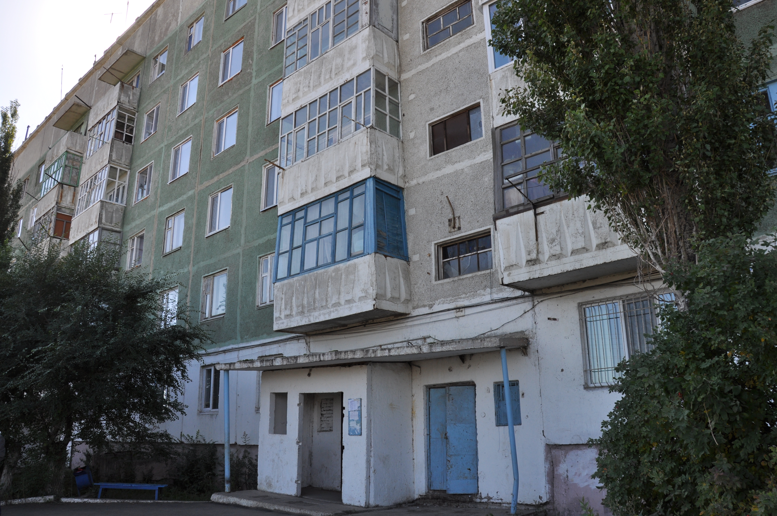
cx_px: 388
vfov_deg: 47.8
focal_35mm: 27
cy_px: 258
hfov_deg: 67.4
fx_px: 582
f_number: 8
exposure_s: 1/250
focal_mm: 18
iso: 200
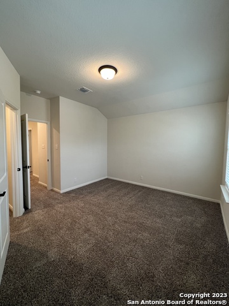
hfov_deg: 89.9
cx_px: 114
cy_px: 153
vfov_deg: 106.2
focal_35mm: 13
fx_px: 115
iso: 160
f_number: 1.8
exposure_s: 1/60
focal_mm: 1.57
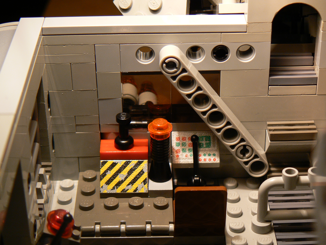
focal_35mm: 82
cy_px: 122
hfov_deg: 23.8
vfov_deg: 18.0
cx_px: 163
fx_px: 772
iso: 100
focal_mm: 13.7
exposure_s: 1/30
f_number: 3.2
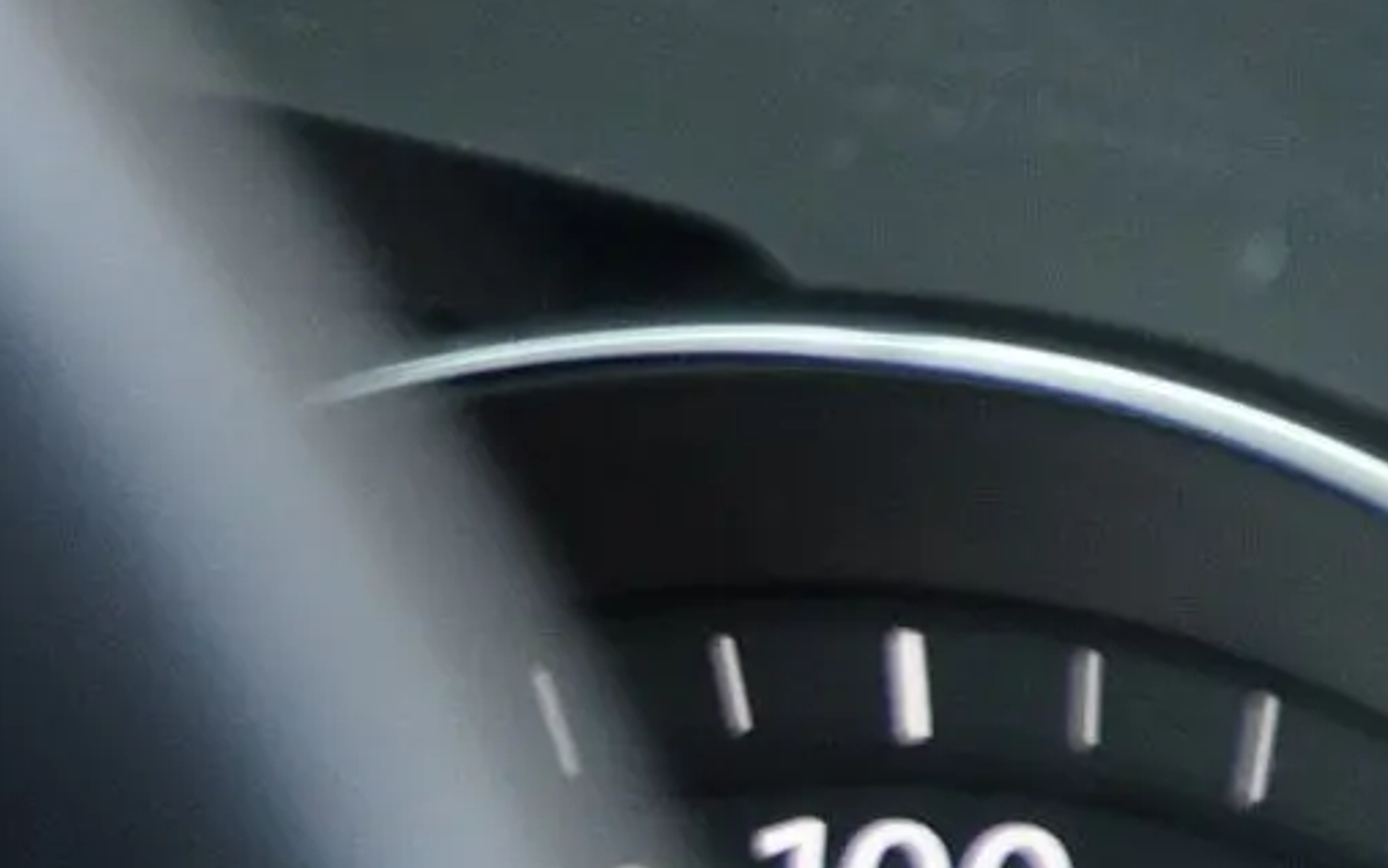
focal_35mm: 1159
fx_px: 43847
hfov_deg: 1.8
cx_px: -840
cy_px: 1054
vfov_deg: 1.1
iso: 1600
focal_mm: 200
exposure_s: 1/80
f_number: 6.3
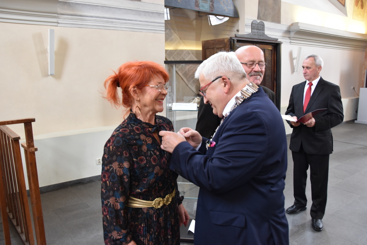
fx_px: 306
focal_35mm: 30
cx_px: 184
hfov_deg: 61.9
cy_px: 122
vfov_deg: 43.6
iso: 900
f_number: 3.5
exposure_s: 1/30
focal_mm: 20
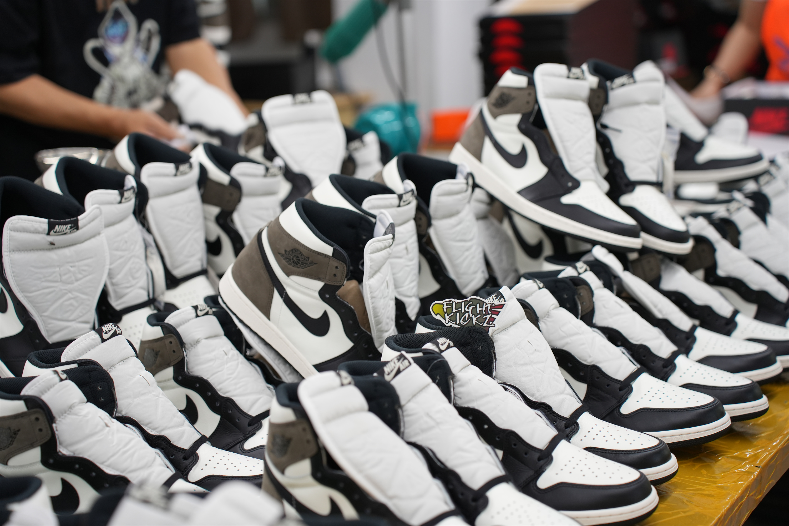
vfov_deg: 19.7
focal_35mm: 69
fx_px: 1512
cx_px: 394
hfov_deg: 29.2
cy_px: 263
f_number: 2.8
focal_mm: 69
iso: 640
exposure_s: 1/125
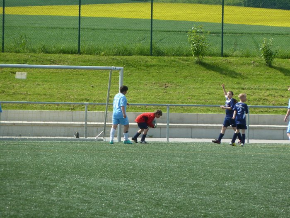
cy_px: 109
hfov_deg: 6.6
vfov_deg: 5.0
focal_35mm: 300
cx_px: 145
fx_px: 2513
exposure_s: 1/500
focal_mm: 49.2
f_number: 4.9
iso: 160
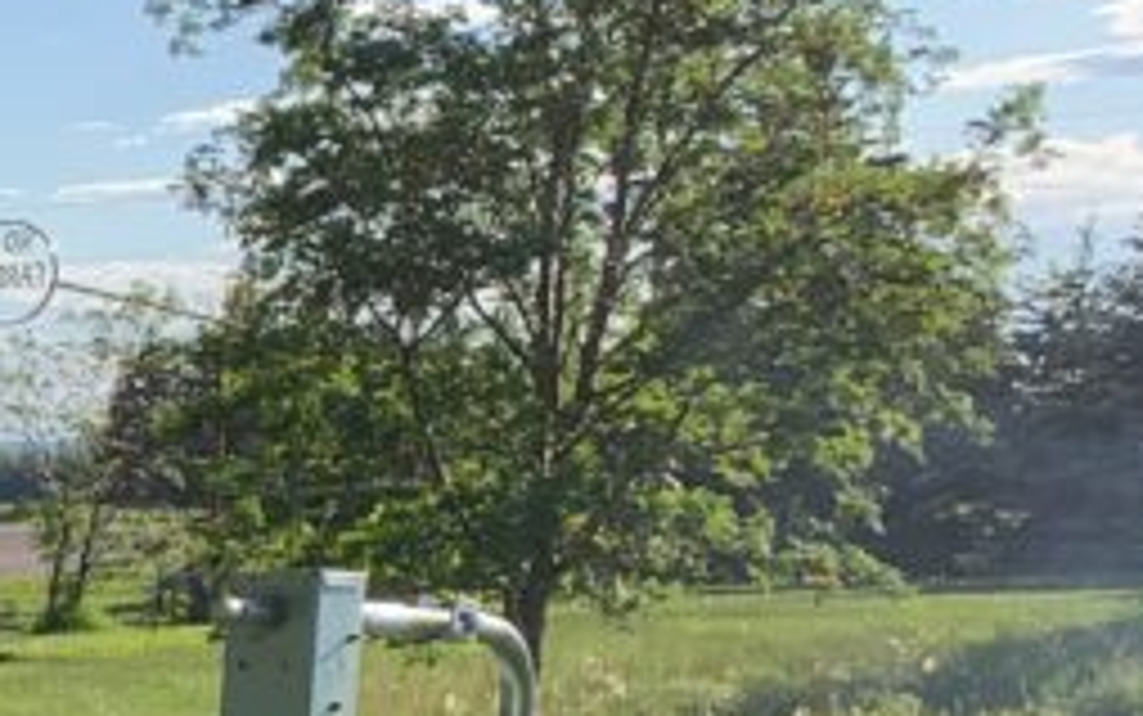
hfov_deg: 15.3
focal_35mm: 111
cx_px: -1094
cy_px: 1090
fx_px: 3459
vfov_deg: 11.3
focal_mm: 4.25
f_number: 1.8
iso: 25
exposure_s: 1/1266
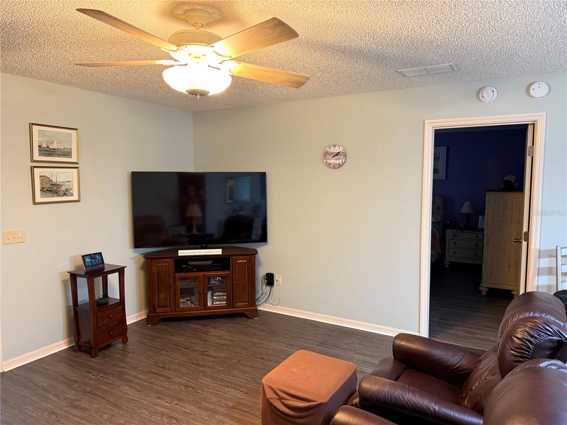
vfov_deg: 56.8
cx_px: 284
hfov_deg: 71.6
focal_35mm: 24
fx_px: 393
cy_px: 212
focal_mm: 6.76
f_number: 1.78
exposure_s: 1/60
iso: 400
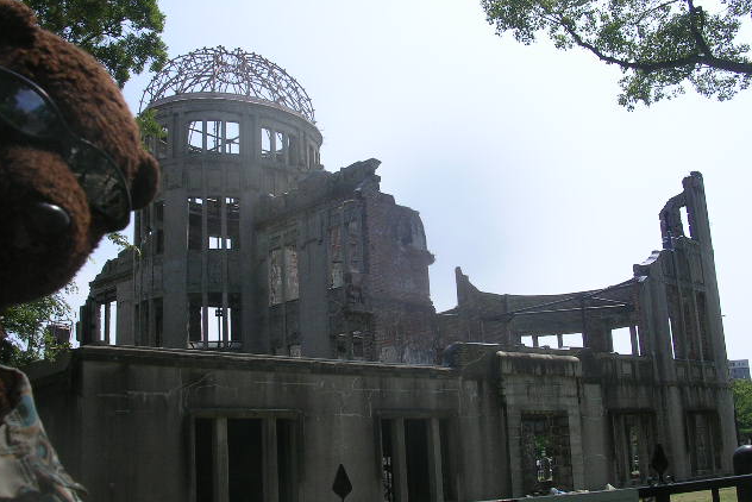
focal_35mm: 40
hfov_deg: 48.4
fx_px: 836
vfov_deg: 33.4
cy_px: 255
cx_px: 372
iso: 50
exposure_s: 1/368
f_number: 5.6
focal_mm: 5.8
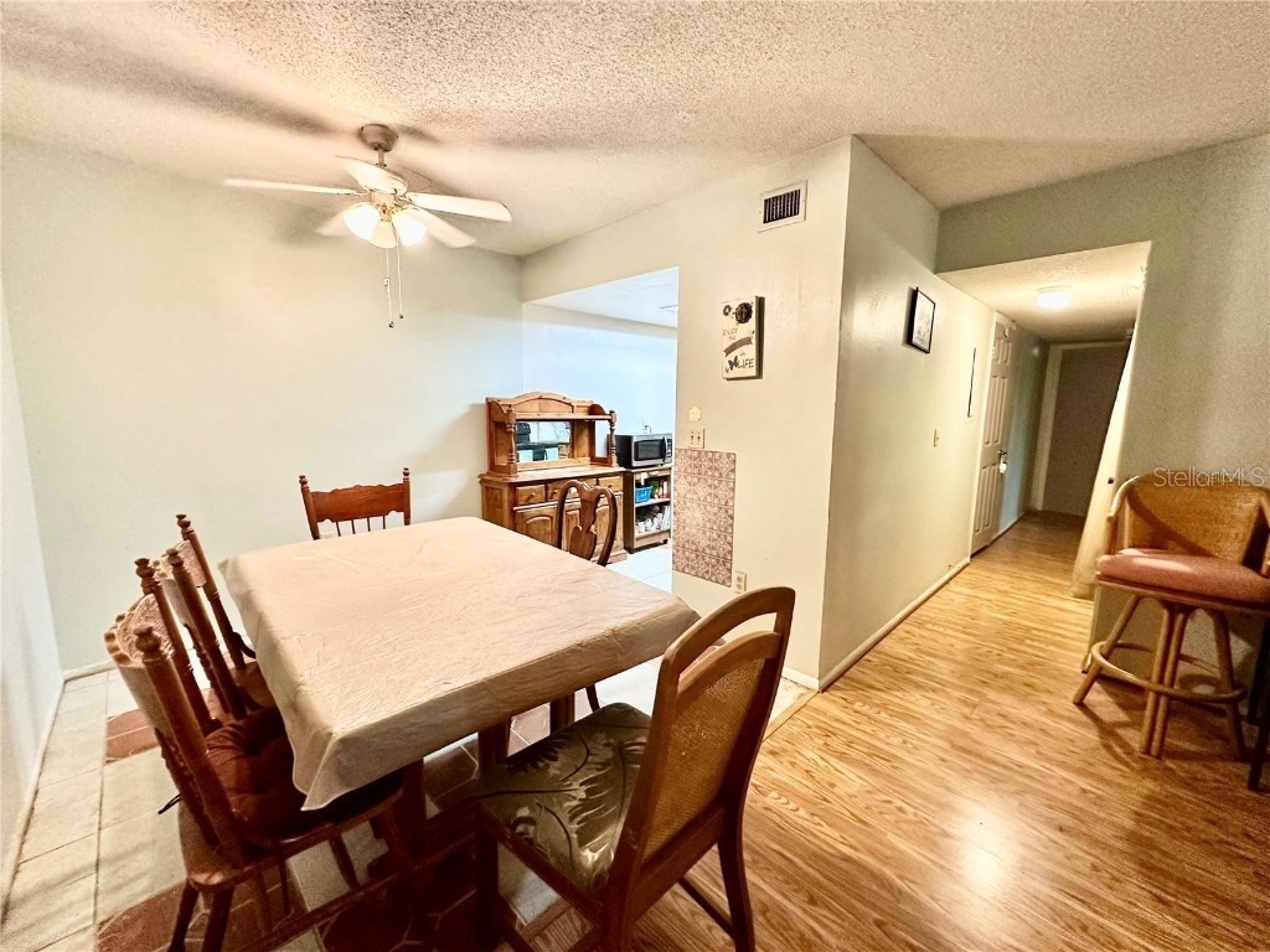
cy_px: 476
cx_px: 635
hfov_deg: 102.1
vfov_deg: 85.7
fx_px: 514
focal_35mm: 14
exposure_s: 1/60
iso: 400
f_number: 2.2
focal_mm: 2.22
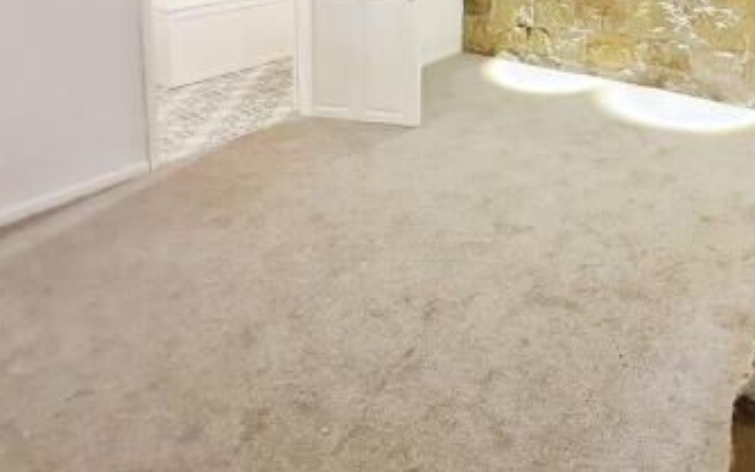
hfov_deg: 71.3
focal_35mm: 24
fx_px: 494
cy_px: 69
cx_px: 536
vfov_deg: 47.2
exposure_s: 1/33
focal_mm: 1.74
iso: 400
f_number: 2.2
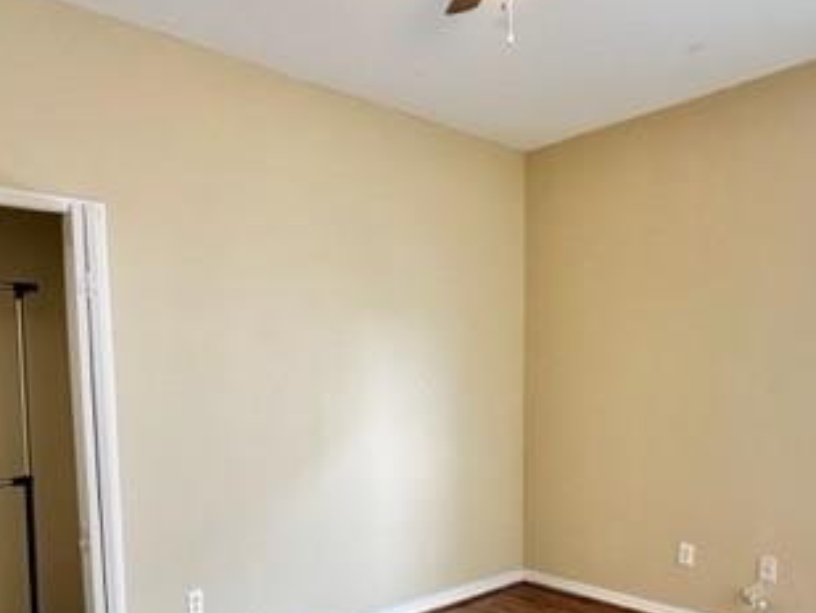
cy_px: 436
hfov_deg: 61.6
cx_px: 393
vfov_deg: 47.0
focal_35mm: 29
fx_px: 684
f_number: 2.2
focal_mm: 2.22
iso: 250
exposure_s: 1/60
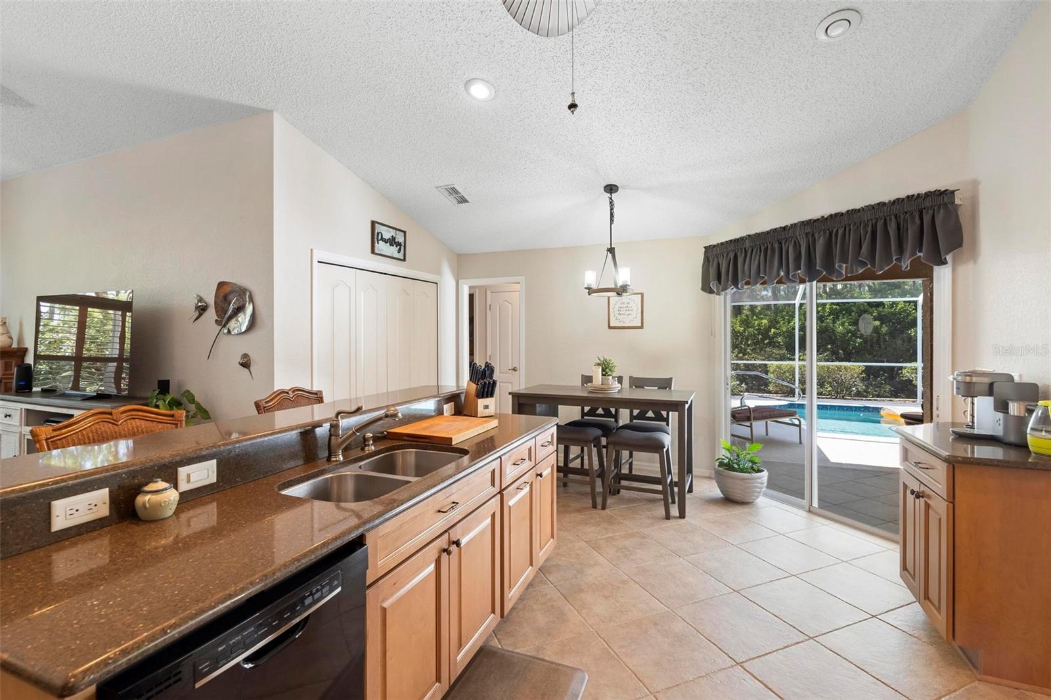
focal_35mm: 16
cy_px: 350
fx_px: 467
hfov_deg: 96.7
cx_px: 526
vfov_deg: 73.7
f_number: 8
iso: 800
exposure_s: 1/8
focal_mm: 16
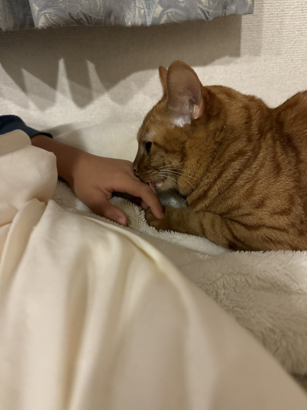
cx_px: 154
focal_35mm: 24
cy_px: 205
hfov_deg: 56.8
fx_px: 284
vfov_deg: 71.6
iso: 800
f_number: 1.78
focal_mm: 6.86
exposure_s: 1/40
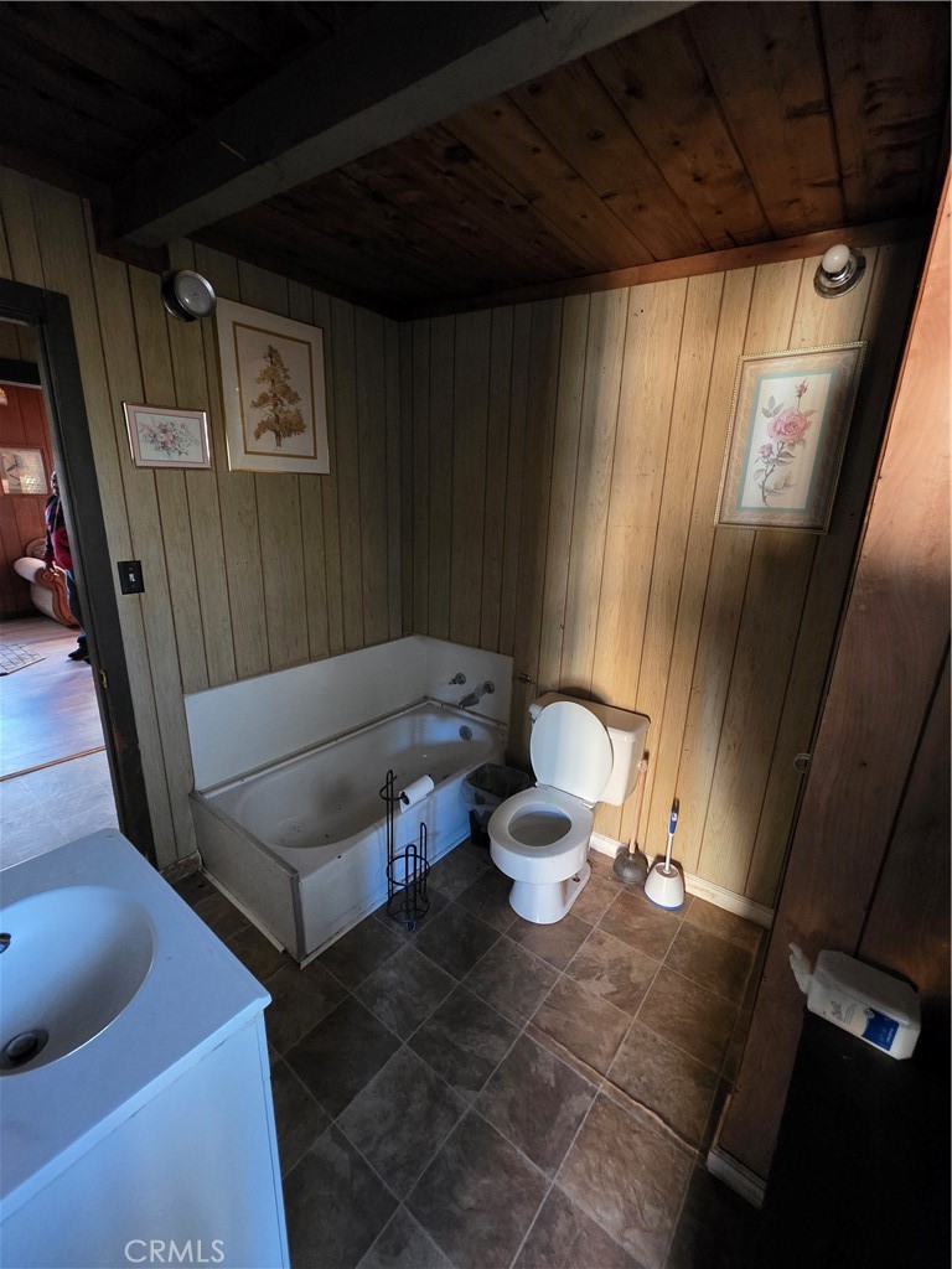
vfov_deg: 106.2
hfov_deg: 89.9
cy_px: 634
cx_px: 476
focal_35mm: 13
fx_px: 477
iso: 1000
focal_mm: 2.2
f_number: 1.9
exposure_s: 1/40
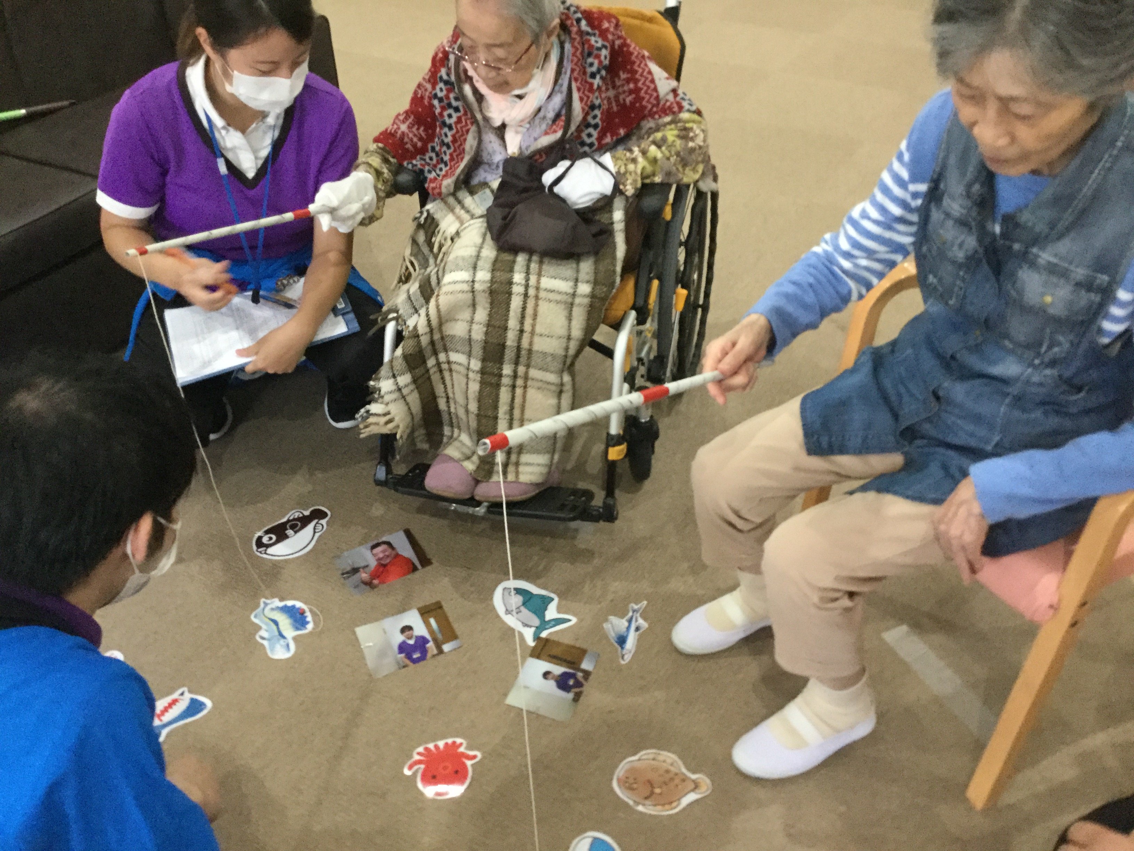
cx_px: 567
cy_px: 426
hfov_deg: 58.4
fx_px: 1016
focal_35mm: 31
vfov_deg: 45.4
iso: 200
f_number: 2.4
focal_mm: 3.3
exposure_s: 1/30
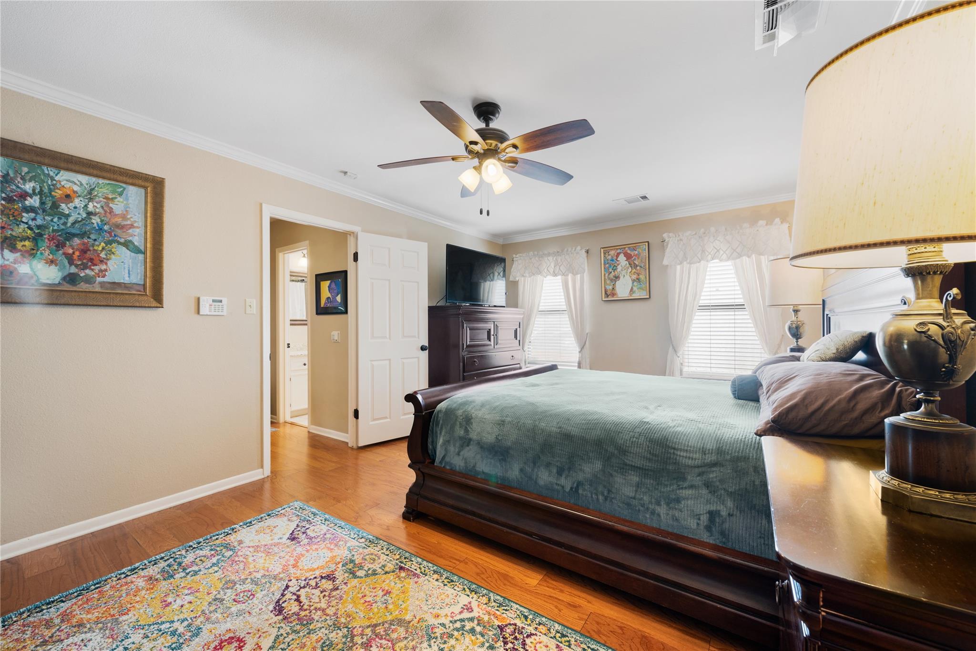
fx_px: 380
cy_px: 326
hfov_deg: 104.2
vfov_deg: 81.2
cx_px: 488
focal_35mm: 14
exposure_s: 1/3
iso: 400
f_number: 8
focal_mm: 14
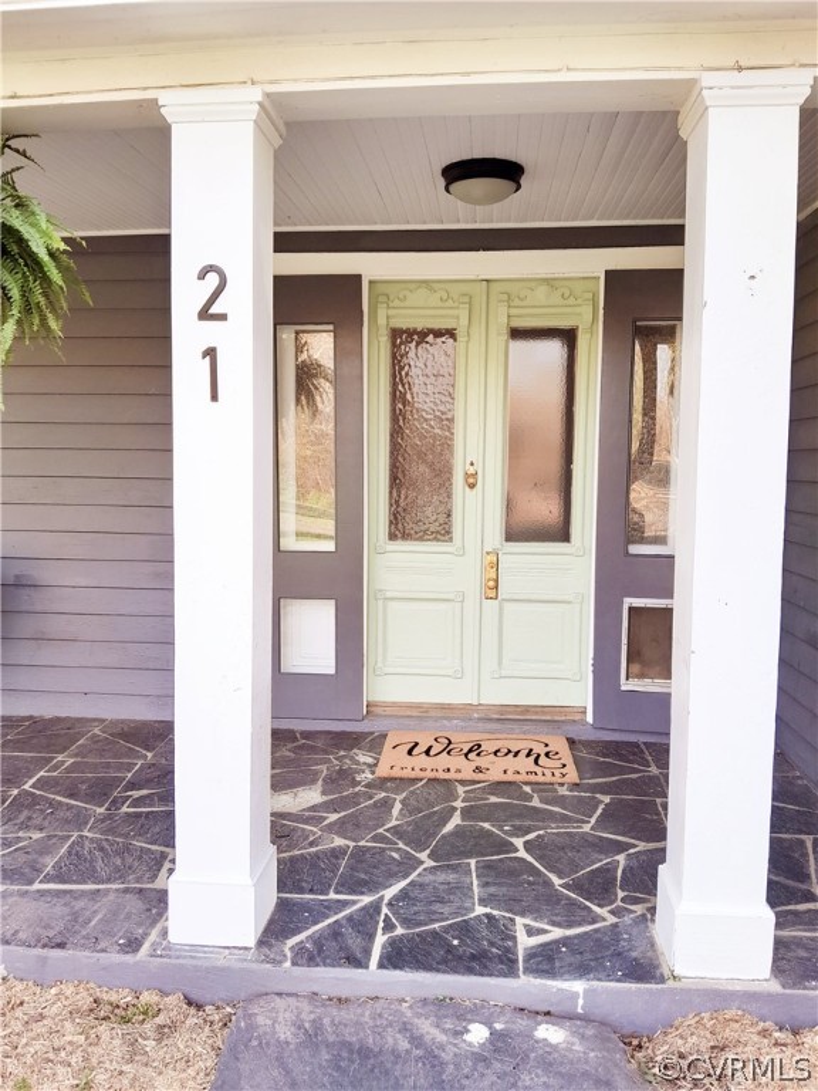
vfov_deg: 67.3
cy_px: 546
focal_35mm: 26
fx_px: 819
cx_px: 409
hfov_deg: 53.1
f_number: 1.8
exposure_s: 1/50
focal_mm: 3.98
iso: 40
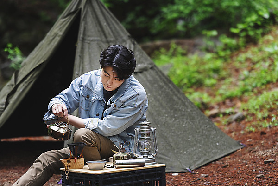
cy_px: 93
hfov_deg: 12.8
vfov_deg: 8.6
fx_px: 1235
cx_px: 139
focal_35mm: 160
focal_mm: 160
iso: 800
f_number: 2.8
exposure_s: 1/320
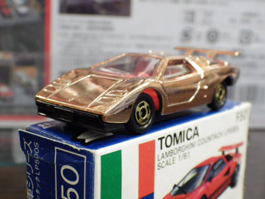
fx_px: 452
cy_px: 100
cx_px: 132
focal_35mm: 59
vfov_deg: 24.8
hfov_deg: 32.7
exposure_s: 1/30
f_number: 4
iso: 800
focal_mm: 10.7
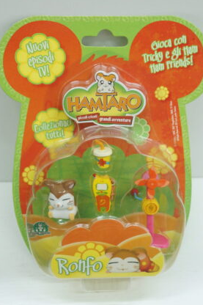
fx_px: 330
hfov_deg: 34.2
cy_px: 144
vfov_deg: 49.5
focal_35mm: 39
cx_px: 102
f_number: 5.6
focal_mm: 24
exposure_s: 1/60
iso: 2000
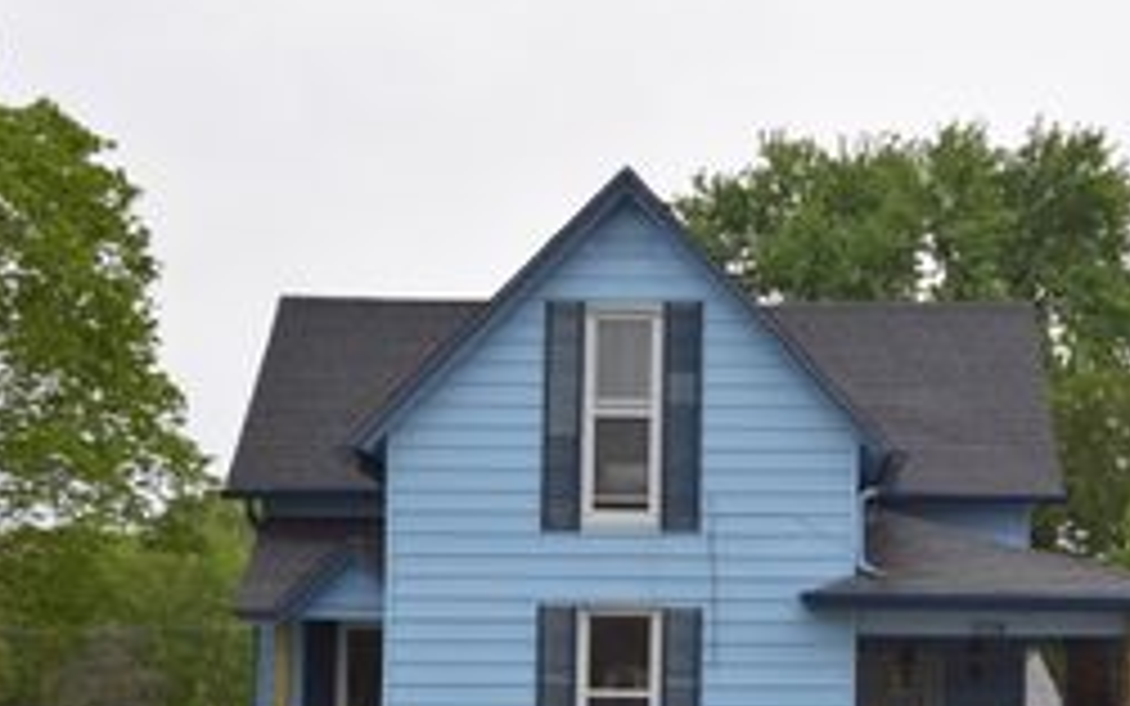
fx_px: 2249
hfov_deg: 28.0
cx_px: 752
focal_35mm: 73
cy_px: 510
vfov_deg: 17.8
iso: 100
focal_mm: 24
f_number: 5.6
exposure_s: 1/160
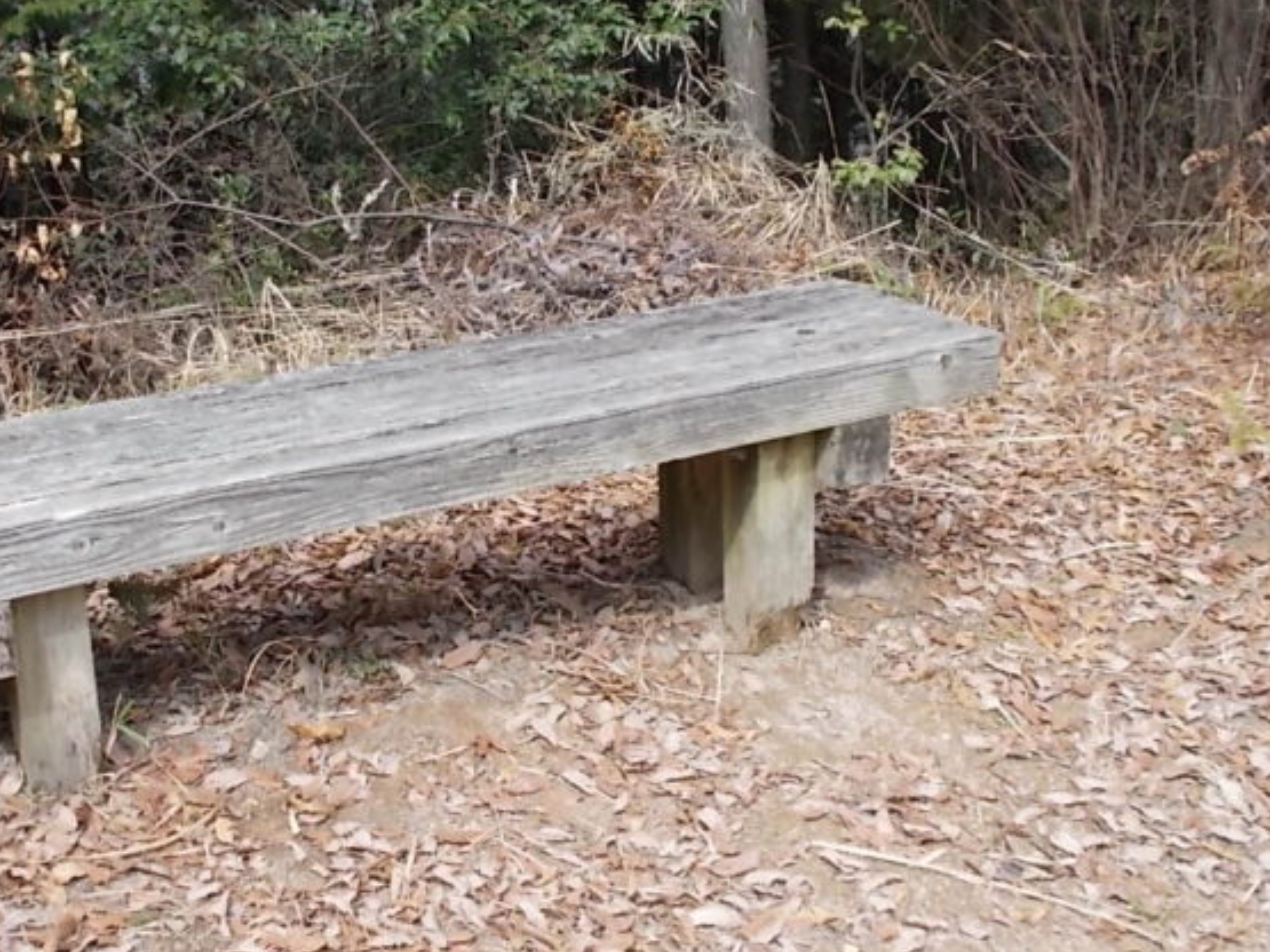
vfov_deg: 30.2
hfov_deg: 39.4
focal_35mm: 48
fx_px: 1761
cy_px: 410
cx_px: 467
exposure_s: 1/200
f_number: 3.2
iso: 80
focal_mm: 4.6
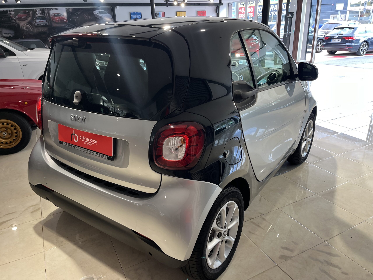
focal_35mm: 26
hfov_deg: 67.3
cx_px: 186
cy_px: 140
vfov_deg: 53.1
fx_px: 280
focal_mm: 5.1
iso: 64
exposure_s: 1/100
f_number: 1.6
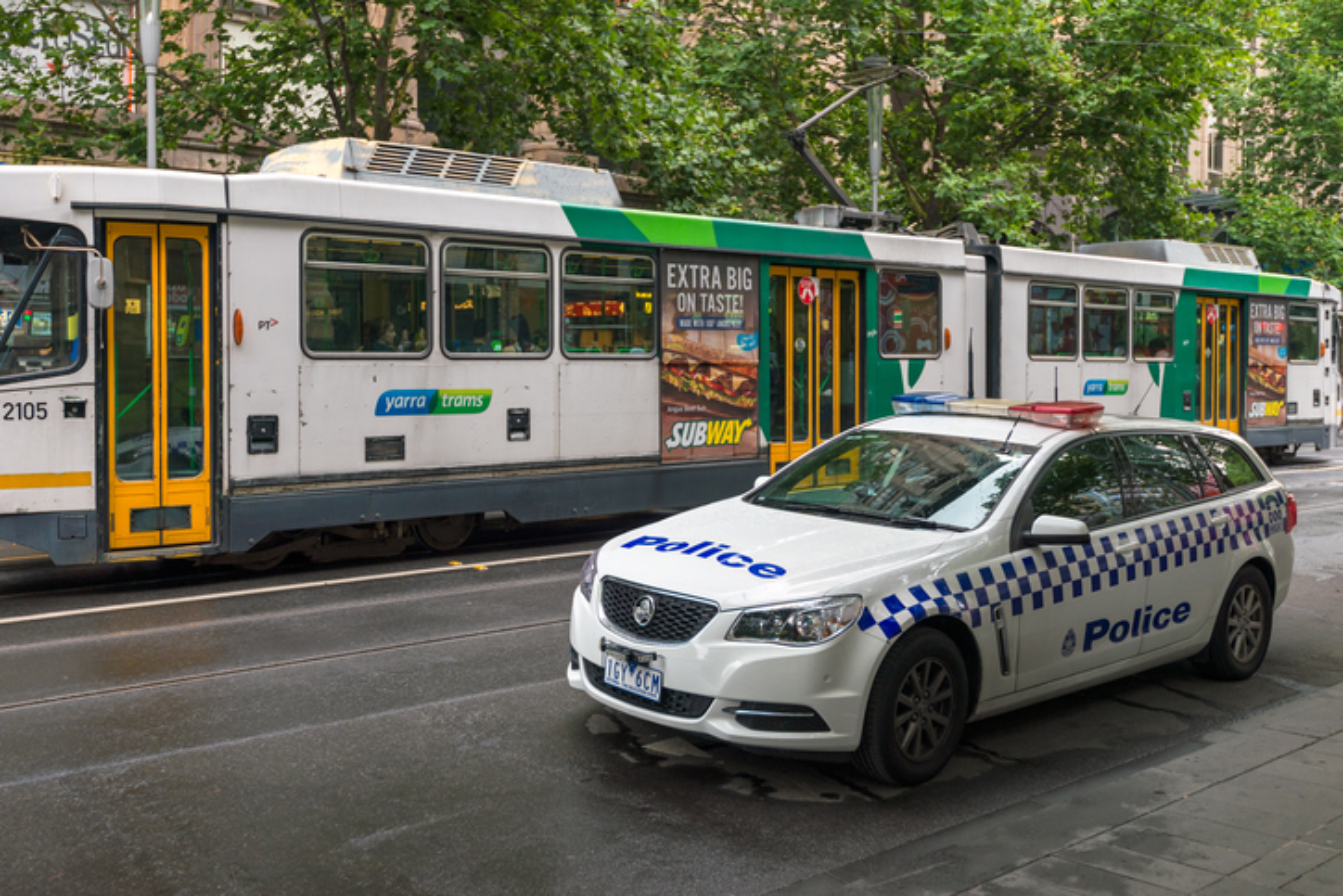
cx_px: 672
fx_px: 1306
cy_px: 448
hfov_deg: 54.4
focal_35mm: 35
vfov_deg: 37.9
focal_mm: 35
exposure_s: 1/200
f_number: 4
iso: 160
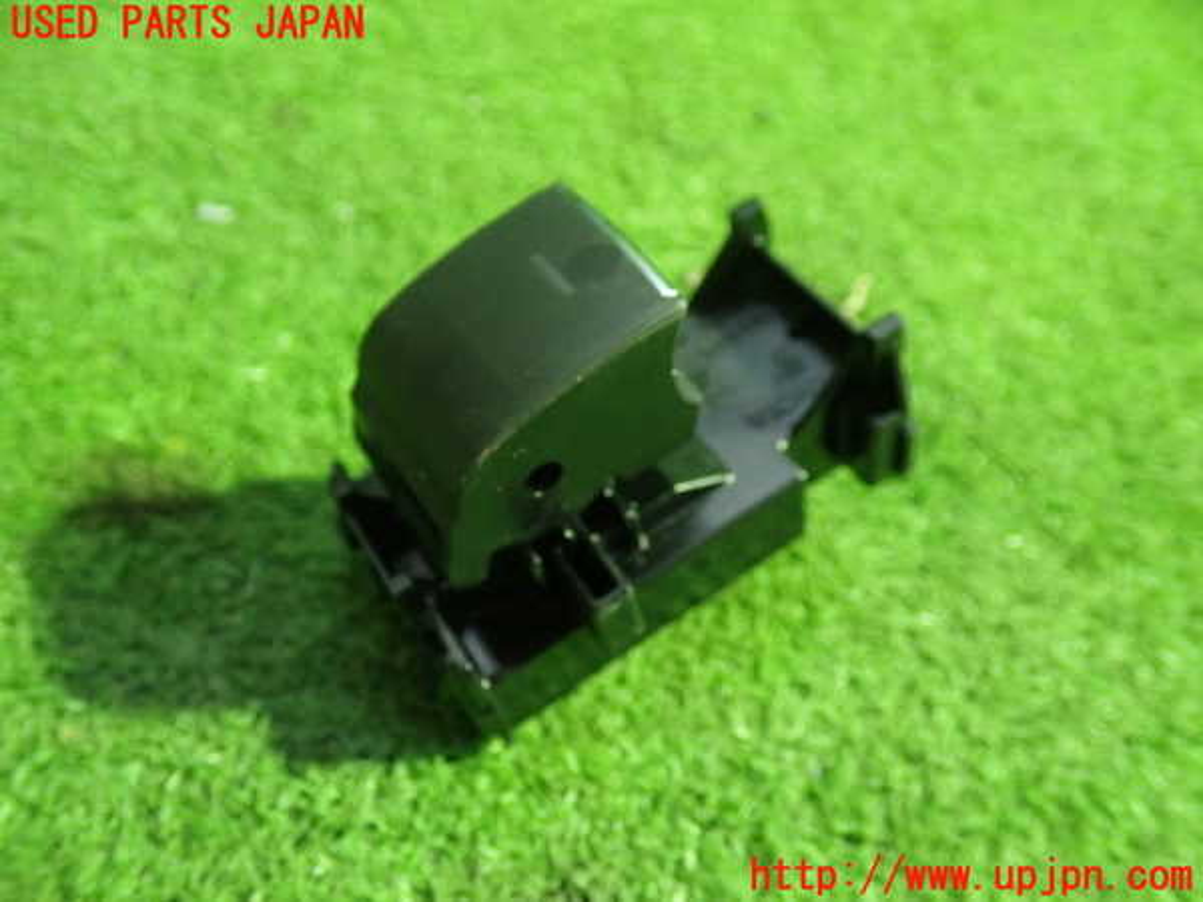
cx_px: 602
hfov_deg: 56.8
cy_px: 451
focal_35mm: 32
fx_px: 1112
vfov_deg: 44.2
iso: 800
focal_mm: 5.79
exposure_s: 1/25
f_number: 2.4
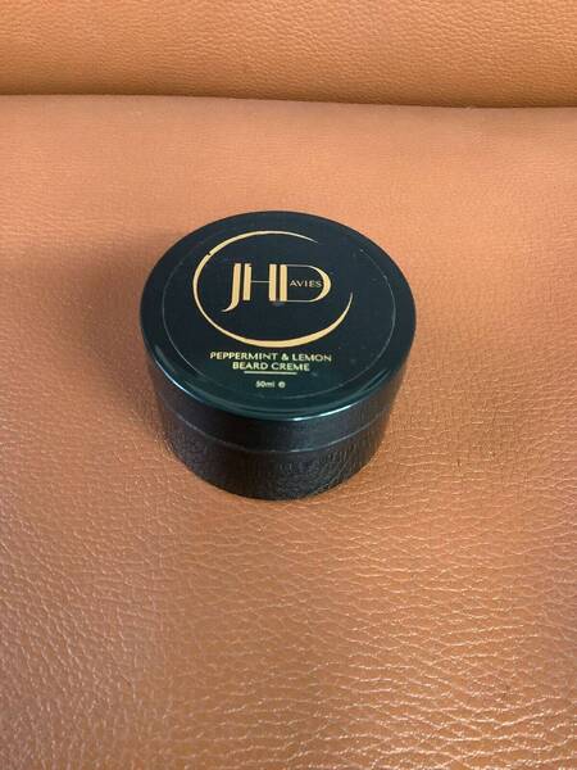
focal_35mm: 31
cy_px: 385
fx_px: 689
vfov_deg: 58.4
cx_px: 288
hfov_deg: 45.4
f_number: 2.4
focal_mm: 3.3
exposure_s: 1/30
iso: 500
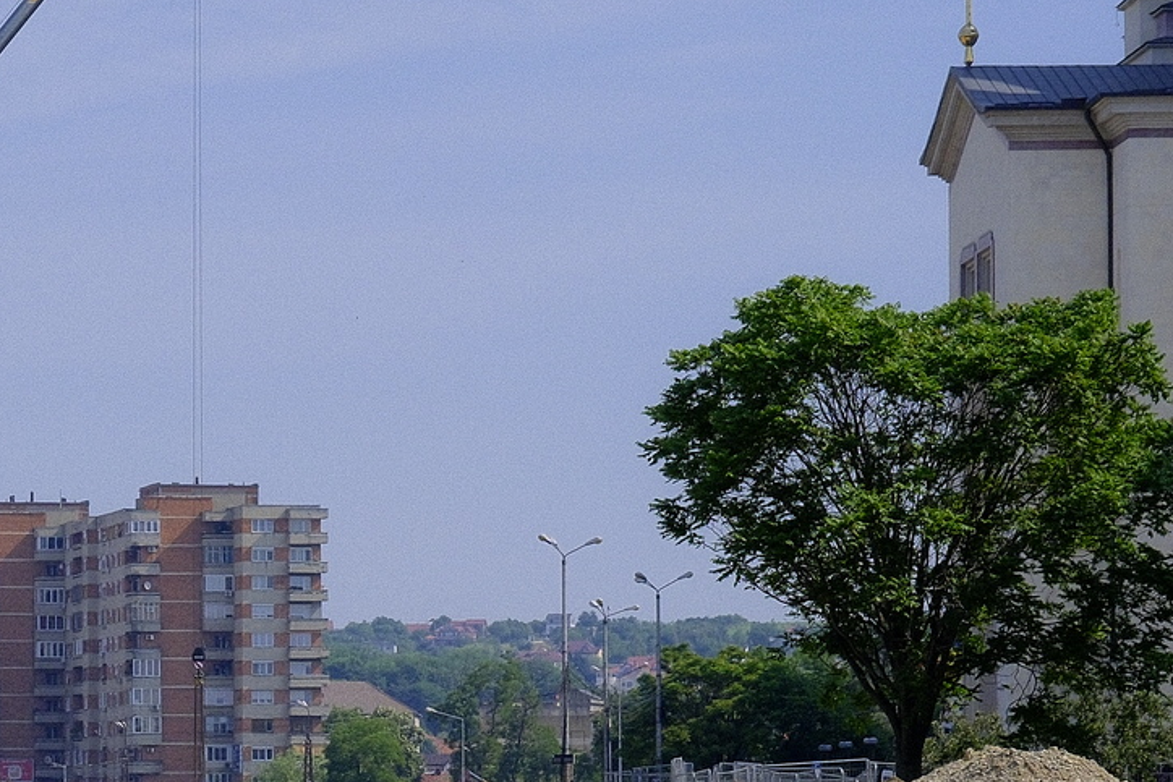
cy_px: 794
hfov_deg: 11.0
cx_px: -373
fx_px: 5931
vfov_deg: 7.5
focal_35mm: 182
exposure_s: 1/1900
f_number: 5.6
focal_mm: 42.9
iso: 640
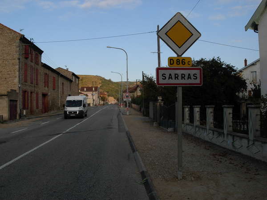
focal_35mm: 38
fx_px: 293
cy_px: 100
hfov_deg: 49.0
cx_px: 134
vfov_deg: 37.7
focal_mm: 6.3
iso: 79
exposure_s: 1/384
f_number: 4.9
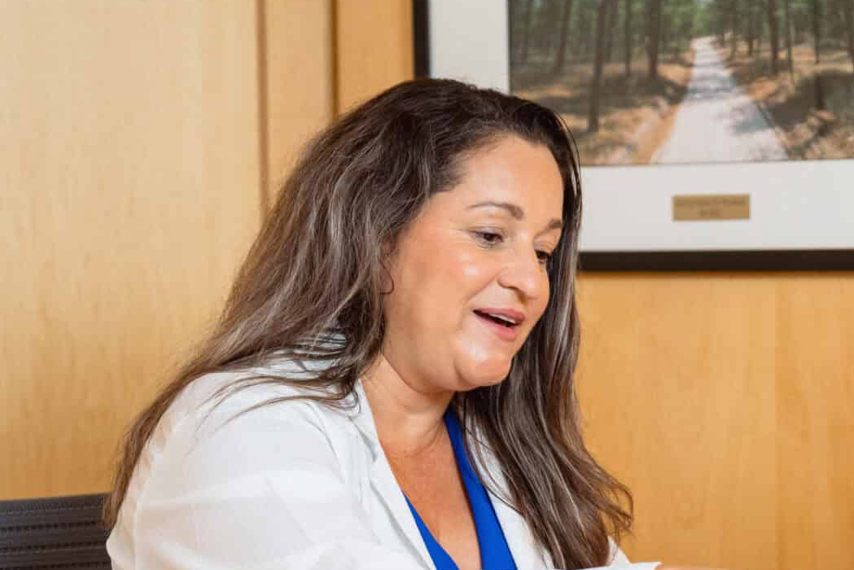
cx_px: 983
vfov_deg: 11.2
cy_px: 534
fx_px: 2895
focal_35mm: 122
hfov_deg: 16.2
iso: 500
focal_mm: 50
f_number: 3.2
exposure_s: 1/125
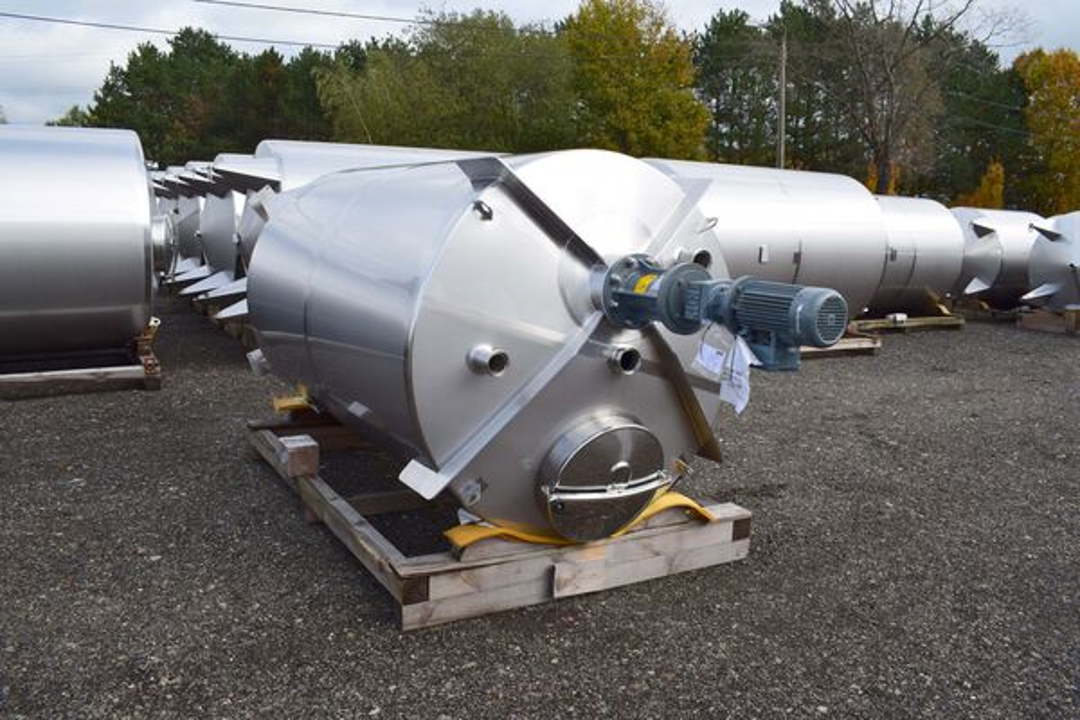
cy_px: 360
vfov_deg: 47.9
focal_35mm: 27
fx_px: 810
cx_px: 540
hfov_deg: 67.4
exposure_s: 1/320
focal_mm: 18
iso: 400
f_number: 10
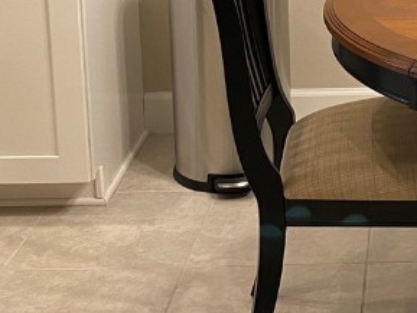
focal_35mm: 92
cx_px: 423
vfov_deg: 15.4
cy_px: -87
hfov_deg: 20.6
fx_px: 1109
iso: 125
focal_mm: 4.25
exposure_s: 1/60
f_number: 1.8
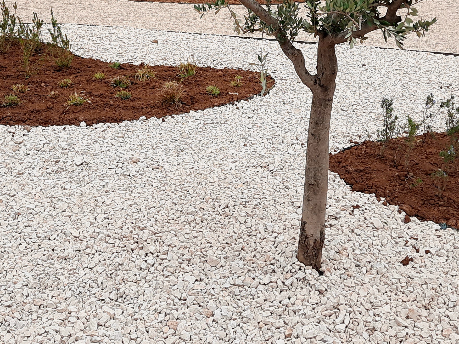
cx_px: 221
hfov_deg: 33.8
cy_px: -31
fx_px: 756
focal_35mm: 57
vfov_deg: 24.1
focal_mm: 4.6
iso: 32
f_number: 2
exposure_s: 1/400
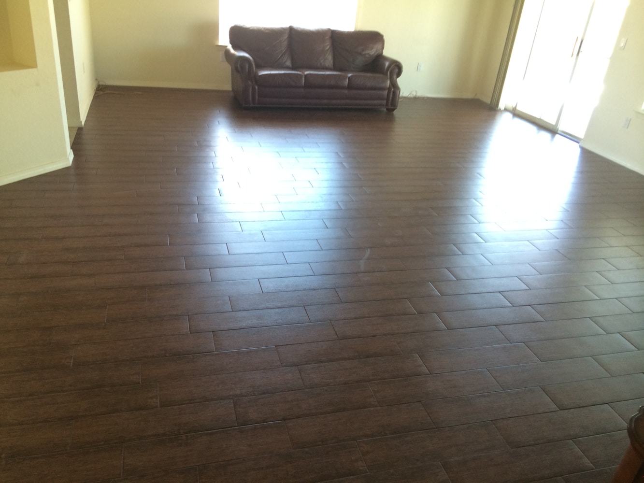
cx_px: 322
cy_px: 242
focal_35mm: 30
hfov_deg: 60.0
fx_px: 558
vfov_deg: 46.8
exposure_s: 1/30
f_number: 2.2
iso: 100
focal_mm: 4.12
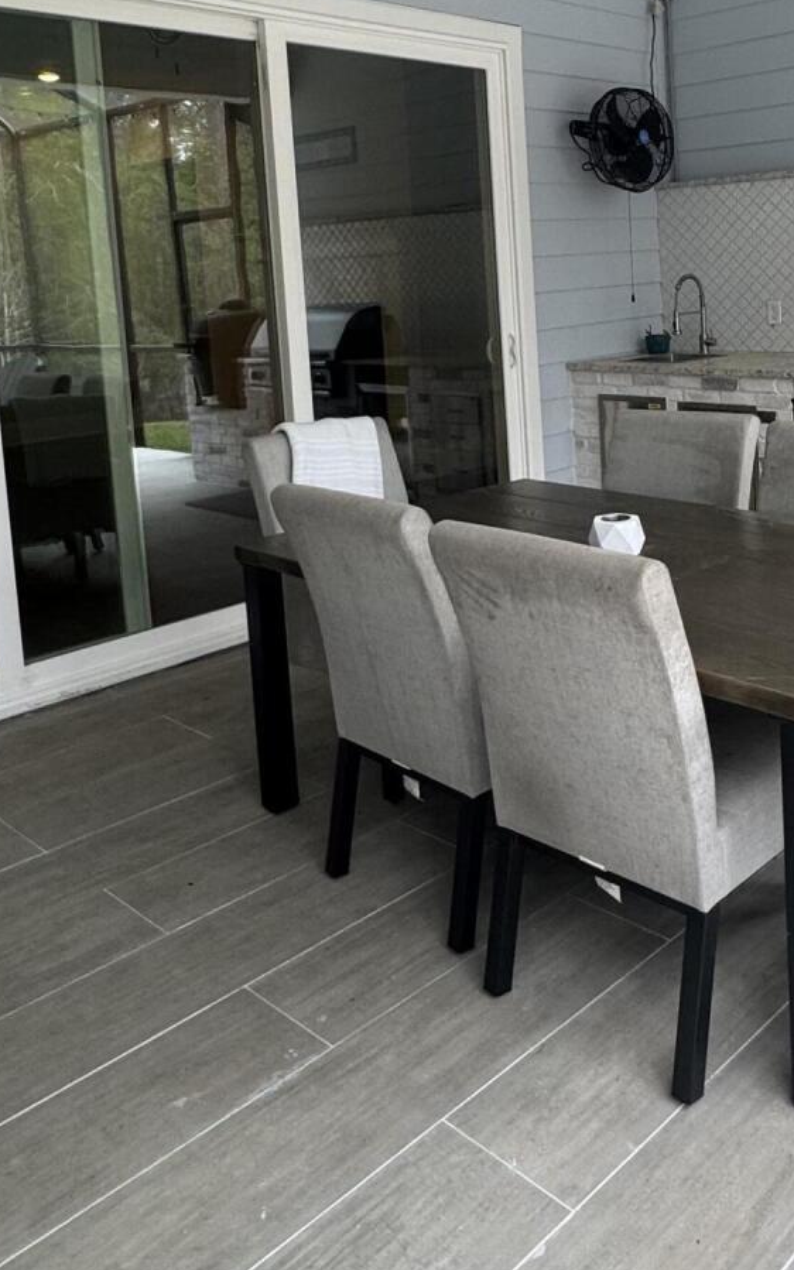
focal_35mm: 33
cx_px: 657
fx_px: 1142
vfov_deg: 56.1
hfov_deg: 36.7
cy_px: 363
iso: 125
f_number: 2.2
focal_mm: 2.22
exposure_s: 1/120
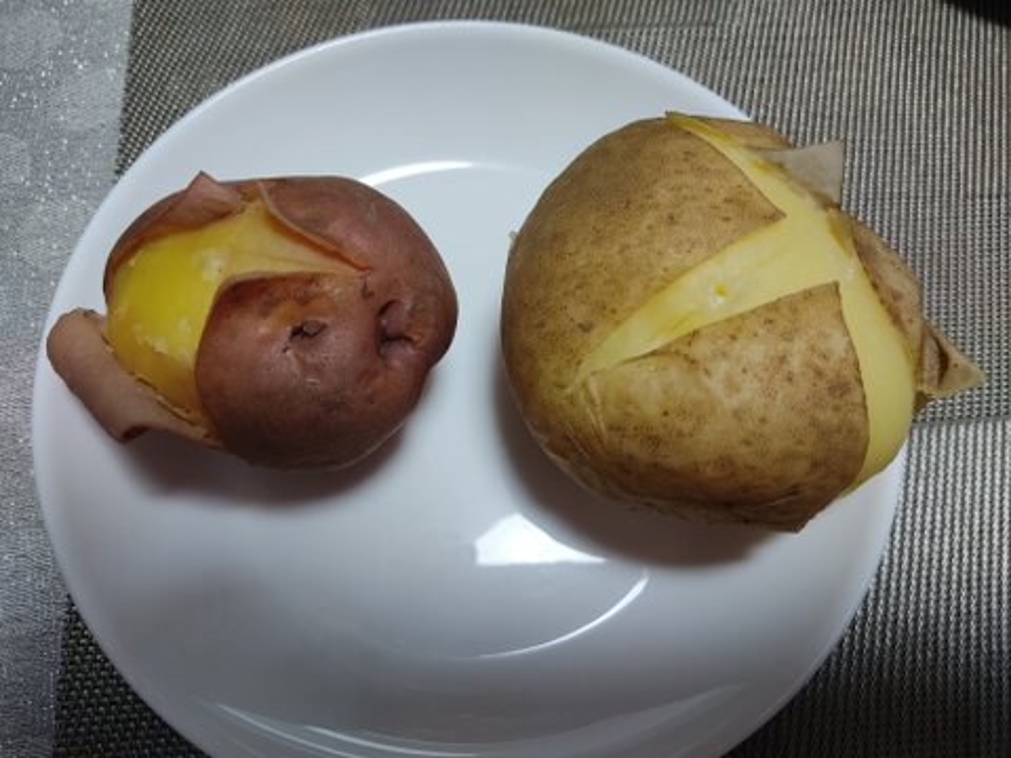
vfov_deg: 53.1
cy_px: 379
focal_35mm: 26
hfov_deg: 67.3
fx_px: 759
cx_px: 506
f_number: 1.79
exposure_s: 1/33
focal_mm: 4.74
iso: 211
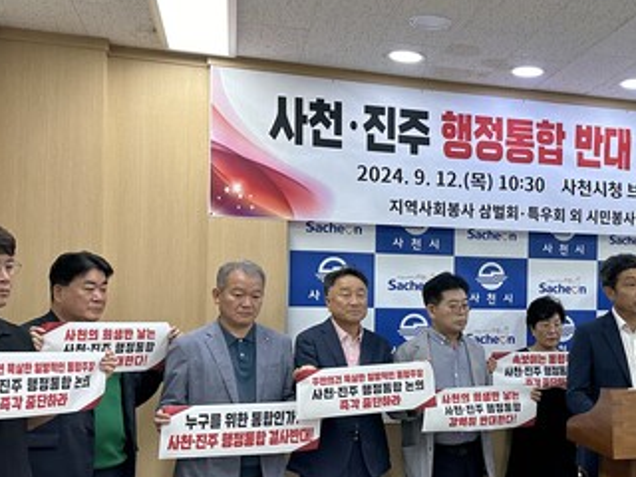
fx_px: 827
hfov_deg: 40.1
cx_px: 523
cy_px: 288
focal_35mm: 45
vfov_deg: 32.1
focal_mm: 6.86
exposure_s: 1/120
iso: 100
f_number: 1.78
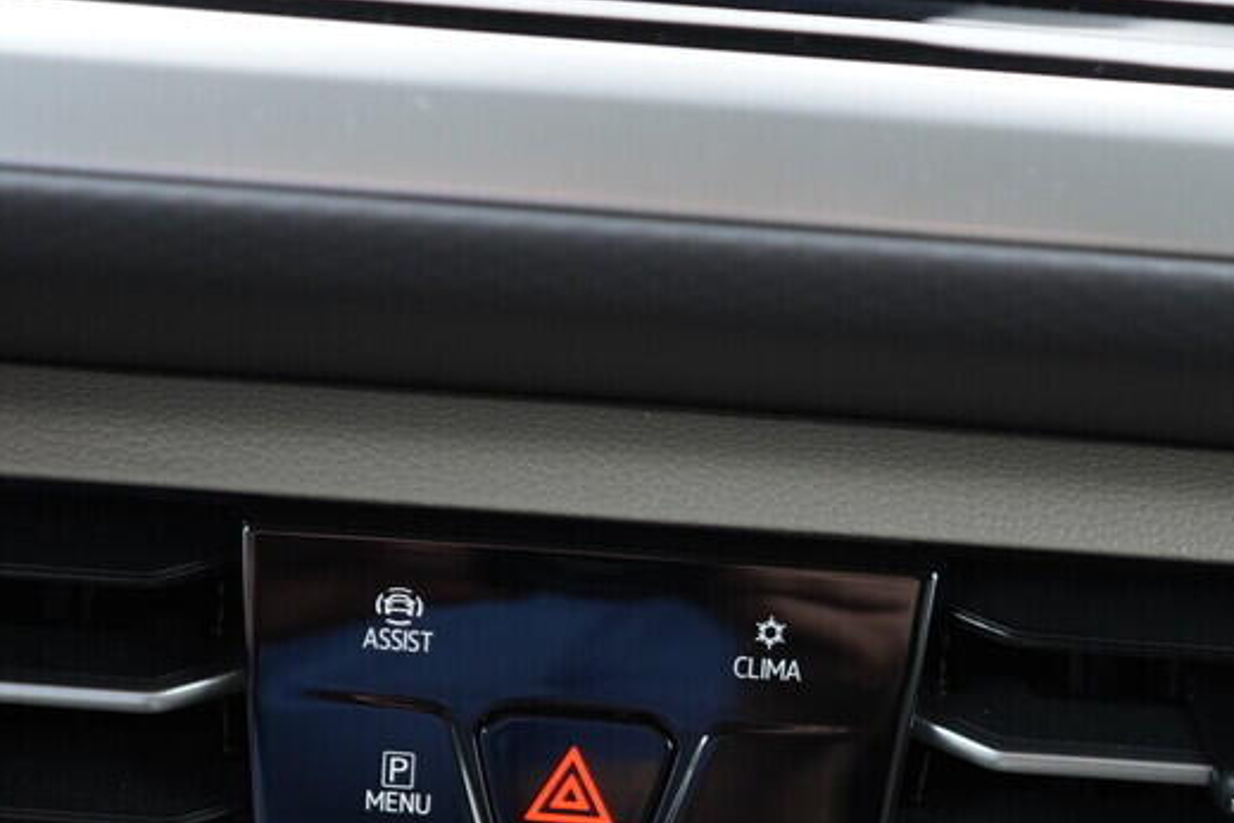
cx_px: 642
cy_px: 765
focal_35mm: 71
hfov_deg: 28.5
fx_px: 2434
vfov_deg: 18.8
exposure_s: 1/40
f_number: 2.8
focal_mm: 24
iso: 500
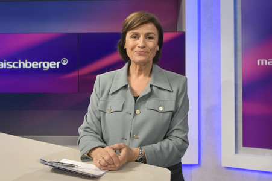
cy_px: 90
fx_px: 196
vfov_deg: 49.5
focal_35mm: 26
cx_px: 136
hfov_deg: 69.4
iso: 1600
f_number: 5.6
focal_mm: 26
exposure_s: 1/160
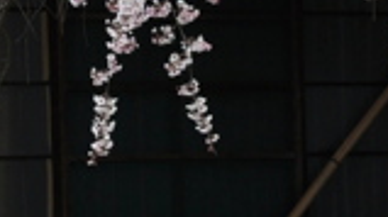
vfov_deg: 2.7
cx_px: 342
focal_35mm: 446
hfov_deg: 4.8
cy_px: 110
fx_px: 4583
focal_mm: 44
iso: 200
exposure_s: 1/80
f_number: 8
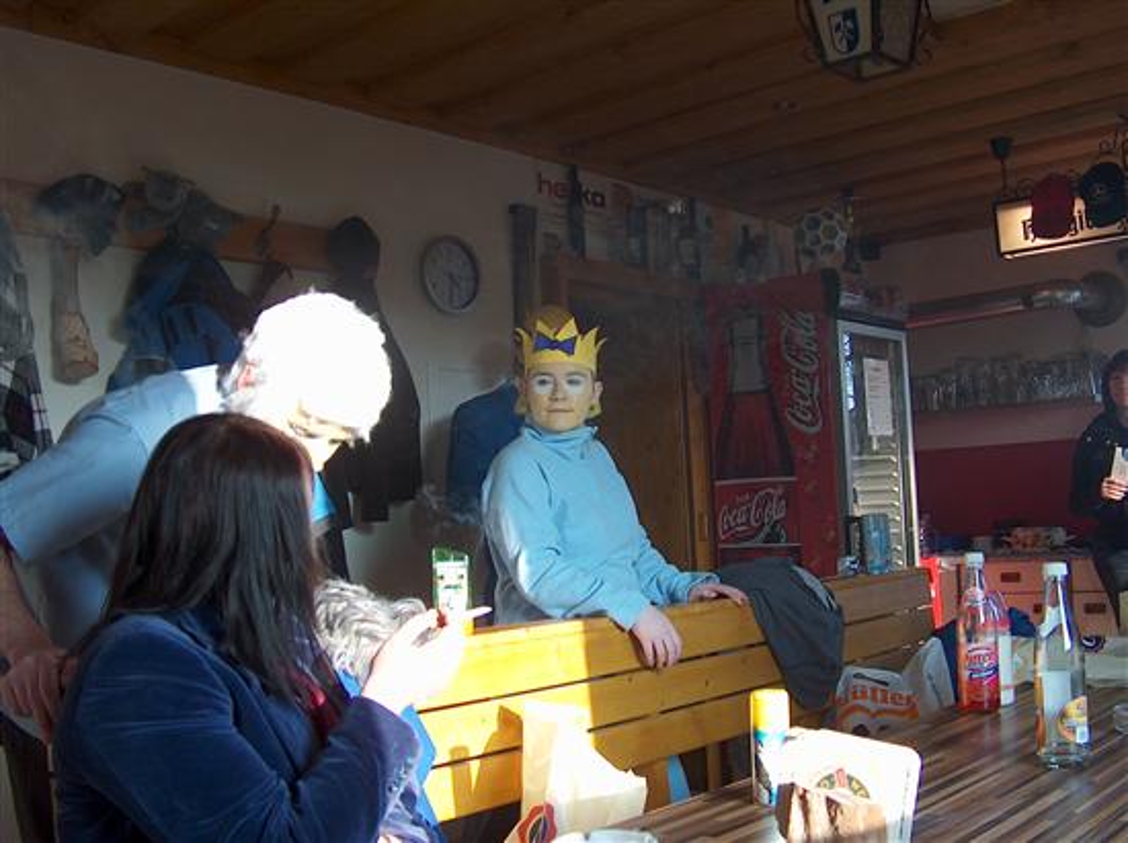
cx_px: 564
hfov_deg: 50.2
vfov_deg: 38.6
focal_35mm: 37
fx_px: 1204
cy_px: 422
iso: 200
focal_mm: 7.6
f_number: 2.8
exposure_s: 1/68.3
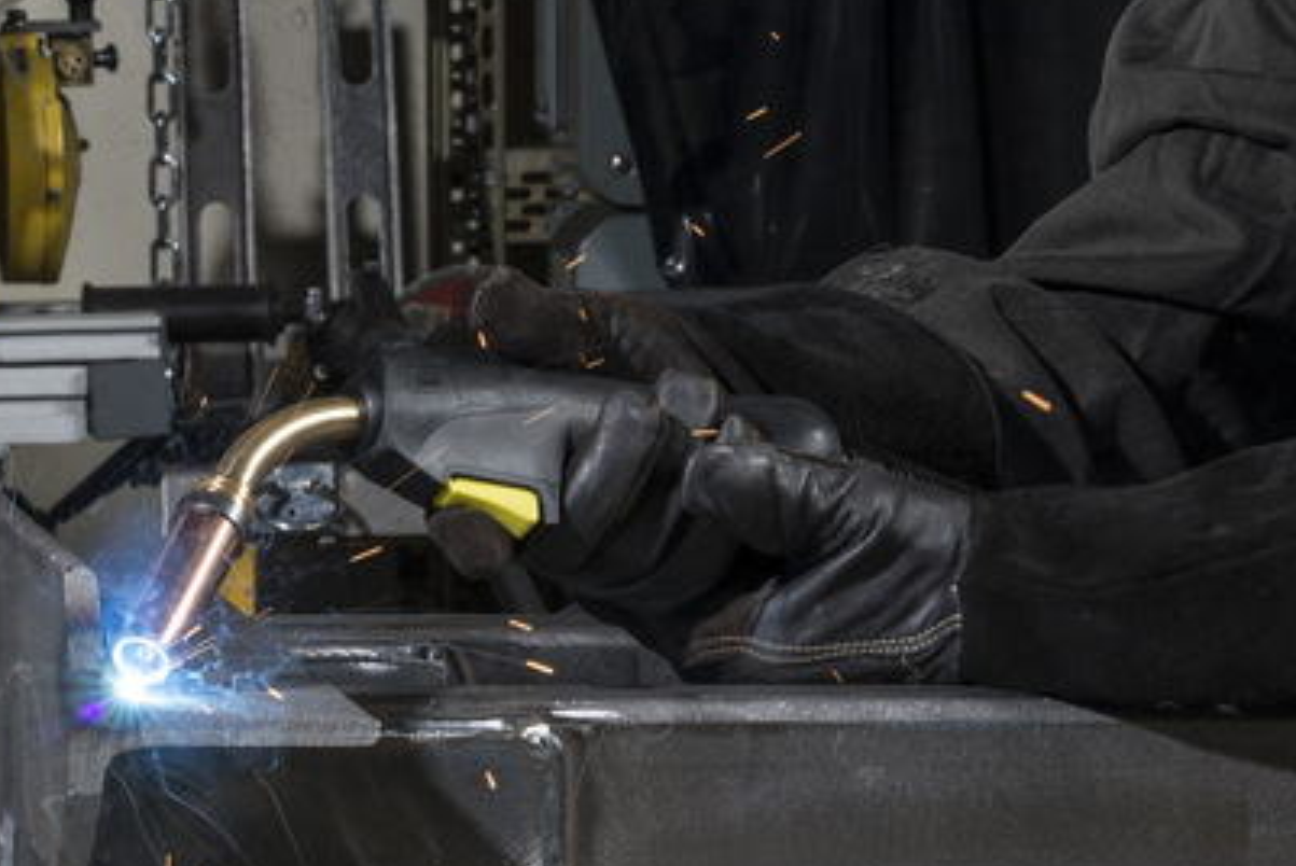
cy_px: -2
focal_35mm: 268
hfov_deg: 7.7
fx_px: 9655
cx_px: 1199
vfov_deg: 5.1
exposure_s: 1/160
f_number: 16
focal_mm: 105
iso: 100
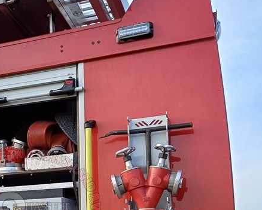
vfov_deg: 25.2
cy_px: 217
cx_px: 22
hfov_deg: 31.3
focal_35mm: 57
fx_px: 442
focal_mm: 4.65
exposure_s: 1/233
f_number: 1.8
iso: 50
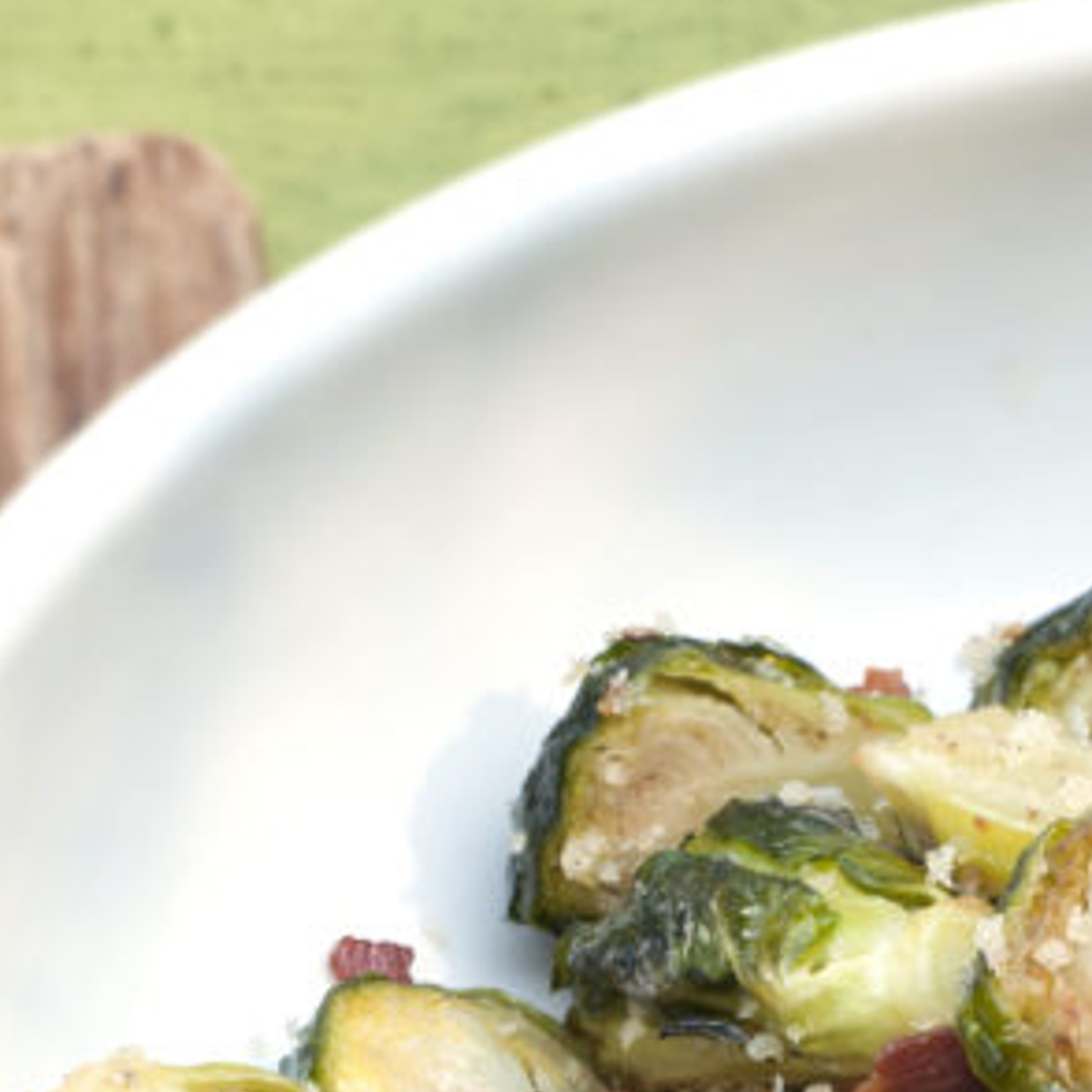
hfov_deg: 7.9
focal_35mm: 222
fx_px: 7923
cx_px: 769
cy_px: 1341
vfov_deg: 7.8
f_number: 10
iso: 200
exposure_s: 1/30
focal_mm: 50
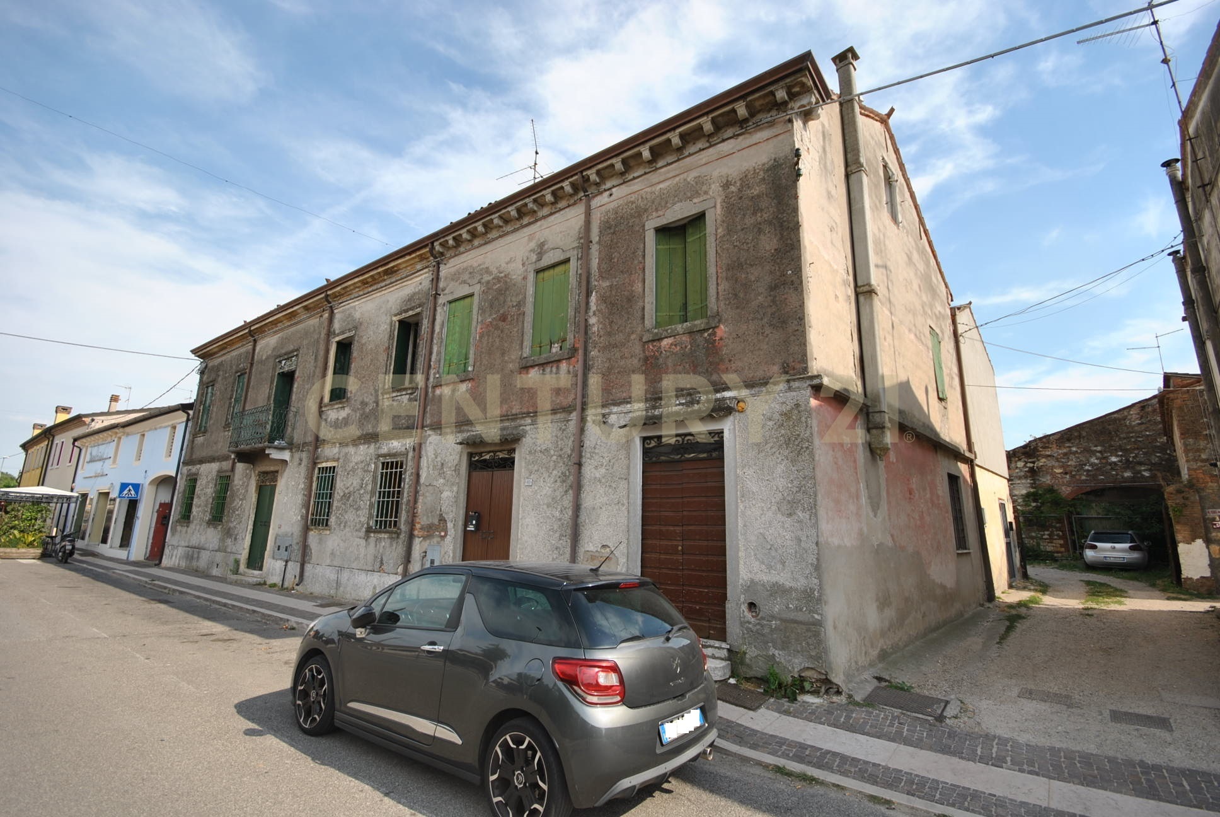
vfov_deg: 77.5
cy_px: 408
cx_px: 610
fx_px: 509
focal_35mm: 15
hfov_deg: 100.3
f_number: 7.1
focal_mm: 10
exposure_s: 1/200
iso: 100
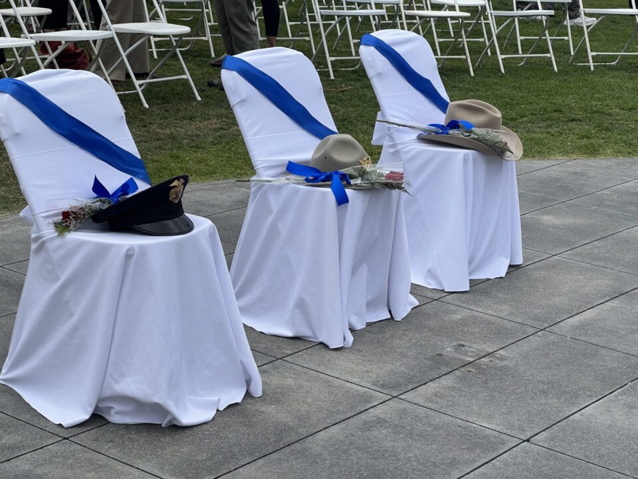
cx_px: 319
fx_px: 1419
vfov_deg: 19.1
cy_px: 240
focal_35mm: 77
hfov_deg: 25.3
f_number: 2.8
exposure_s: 1/758
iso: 32
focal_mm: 9
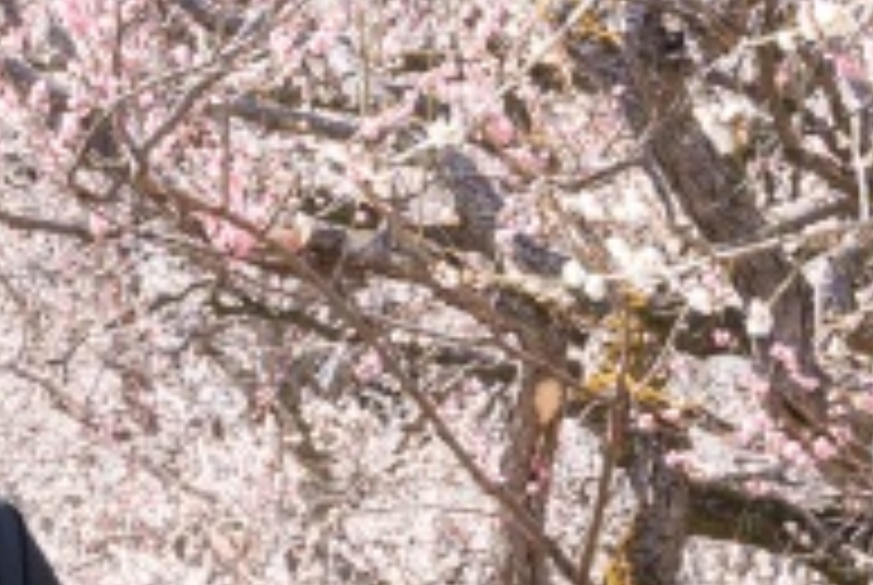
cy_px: 522
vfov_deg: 6.7
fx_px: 5003
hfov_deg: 9.8
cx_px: -274
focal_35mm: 206
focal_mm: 50
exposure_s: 1/125
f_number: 5
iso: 100
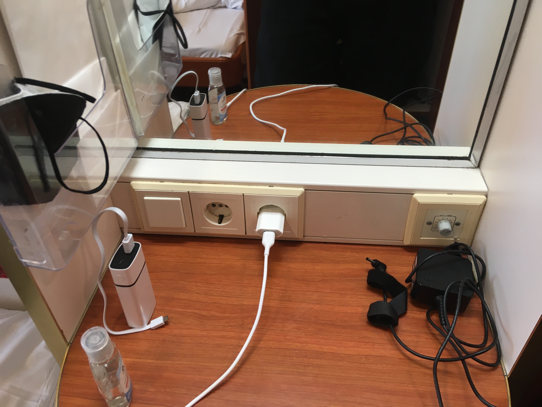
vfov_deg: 48.2
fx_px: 454
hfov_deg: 61.7
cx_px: 271
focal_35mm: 29
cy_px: 204
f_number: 2.2
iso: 100
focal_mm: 4.15
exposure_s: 1/33
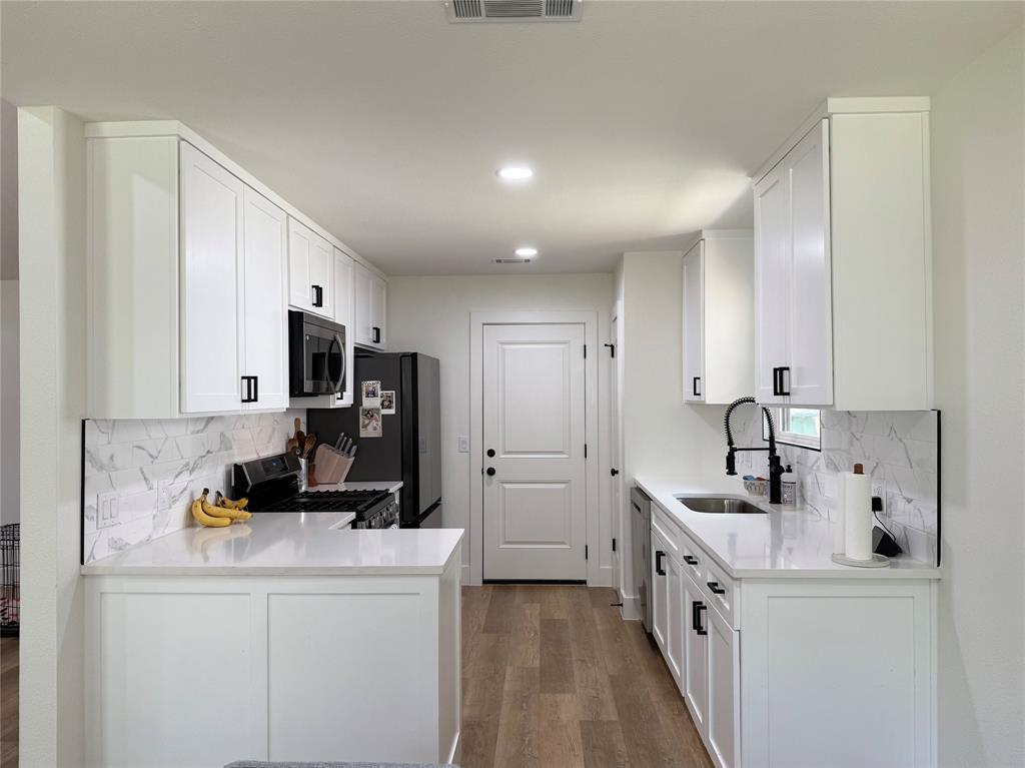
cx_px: 512
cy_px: 384
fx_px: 710
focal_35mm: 24
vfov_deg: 56.8
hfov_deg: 71.6
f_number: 1.78
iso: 100
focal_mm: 6.76
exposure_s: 1/120
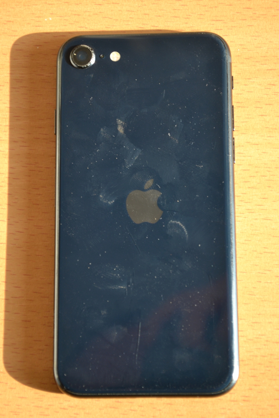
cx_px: 140
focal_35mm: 82
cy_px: 209
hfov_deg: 16.6
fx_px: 959
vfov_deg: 24.6
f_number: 5.6
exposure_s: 1/60
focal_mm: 55
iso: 400
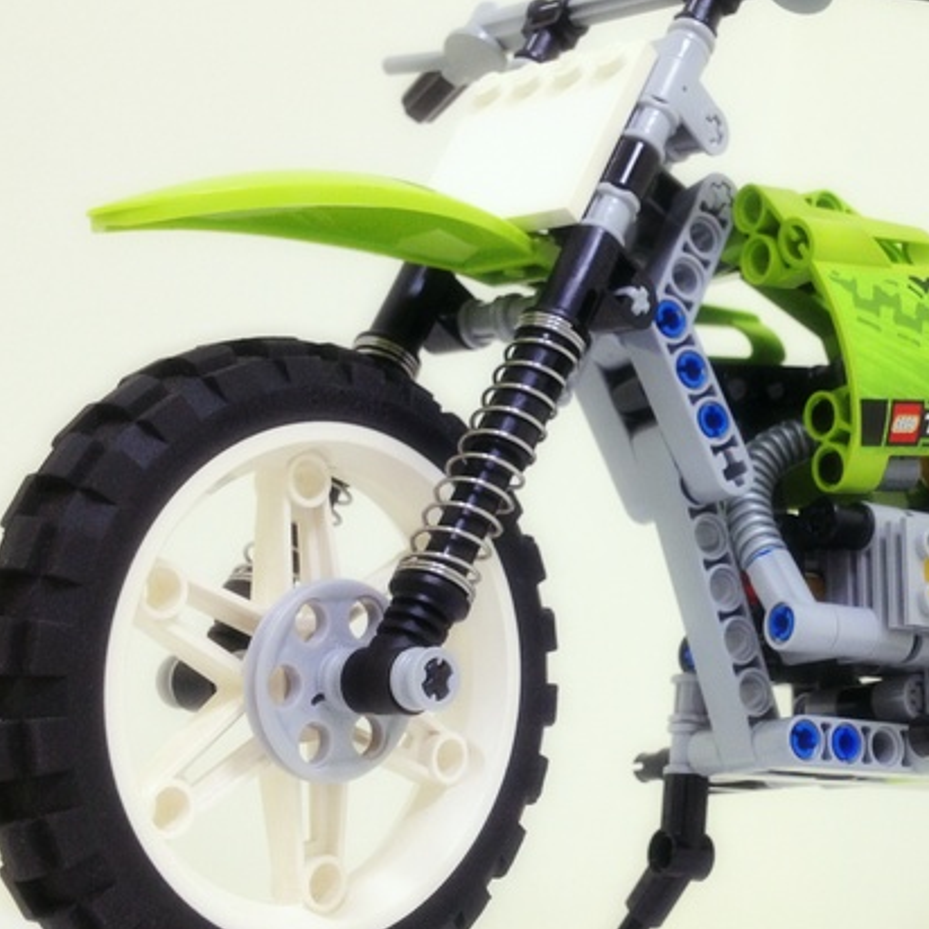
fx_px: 1822
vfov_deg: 28.6
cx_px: 717
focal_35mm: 60
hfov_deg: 28.1
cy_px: 487
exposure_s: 1/20
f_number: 2.4
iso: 100
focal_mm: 4.28
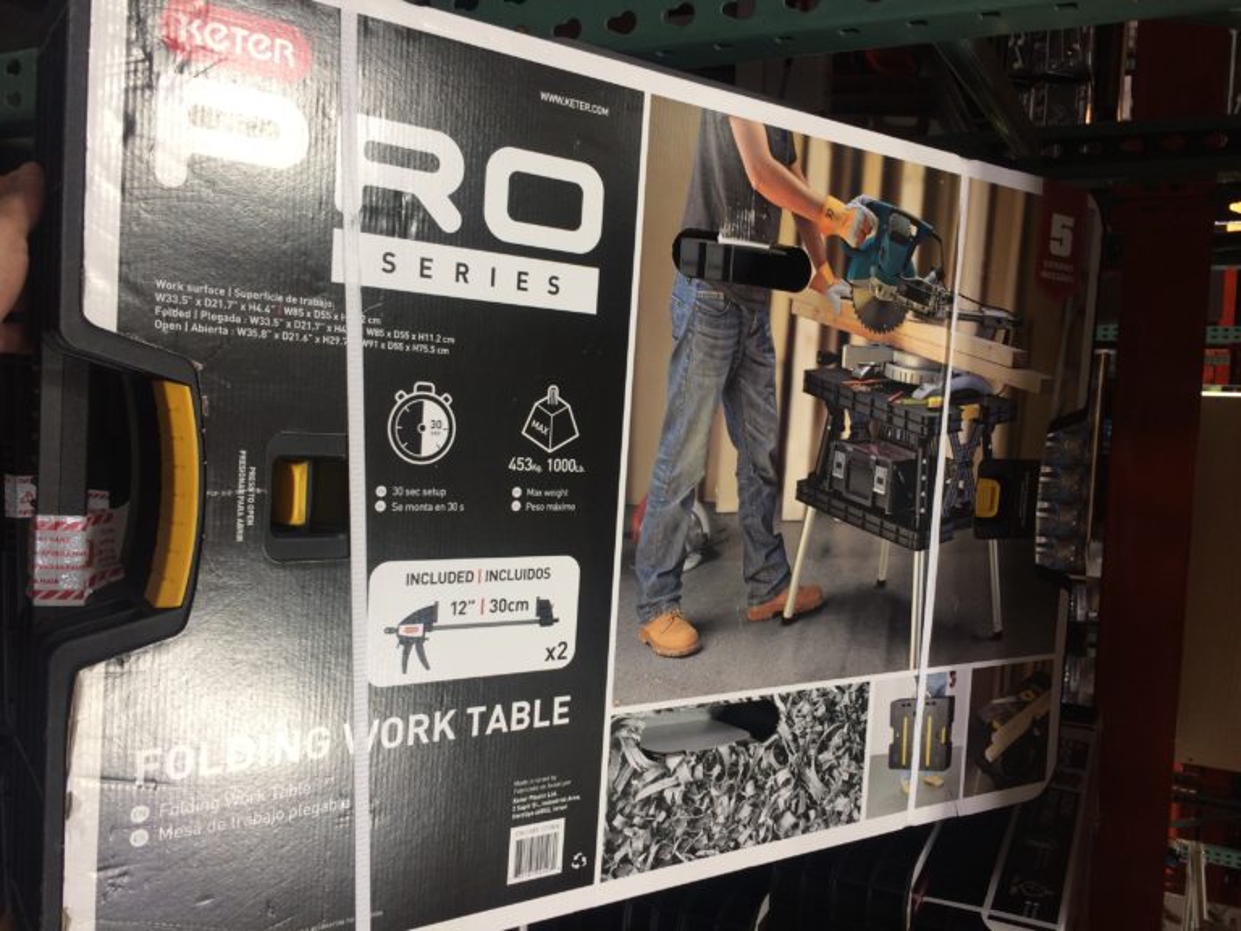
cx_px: 620
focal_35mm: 29
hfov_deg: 61.7
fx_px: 1040
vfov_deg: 48.2
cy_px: 466
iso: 40
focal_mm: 4.15
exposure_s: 1/60
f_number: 2.2
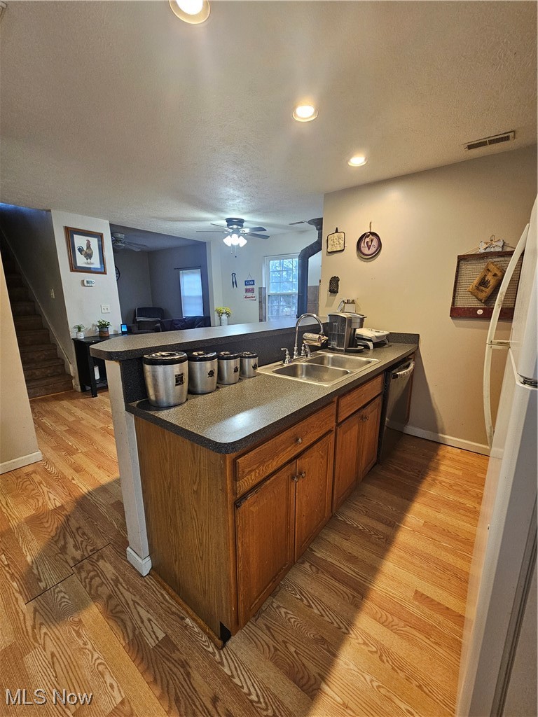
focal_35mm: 13
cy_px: 358
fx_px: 269
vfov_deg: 106.2
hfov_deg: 89.9
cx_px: 269
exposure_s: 1/30
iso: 320
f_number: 2.2
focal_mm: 2.2
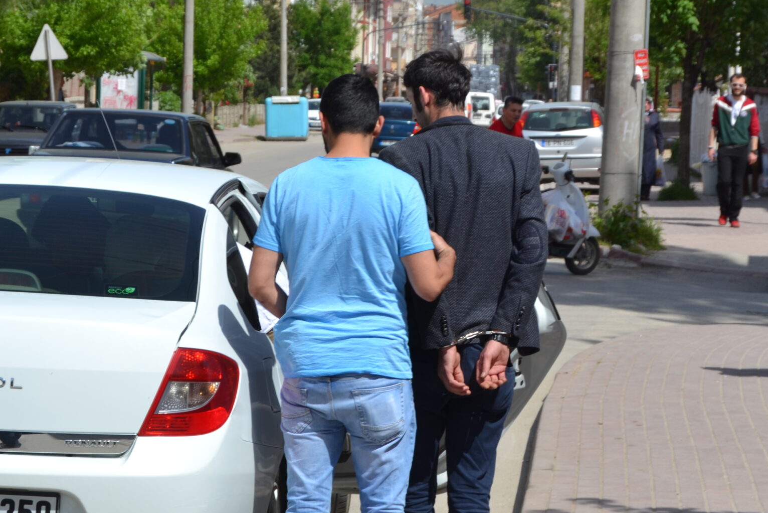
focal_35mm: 138
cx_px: 465
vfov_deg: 10.0
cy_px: 246
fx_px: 2941
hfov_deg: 14.9
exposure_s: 1/250
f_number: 8
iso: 100
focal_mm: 55
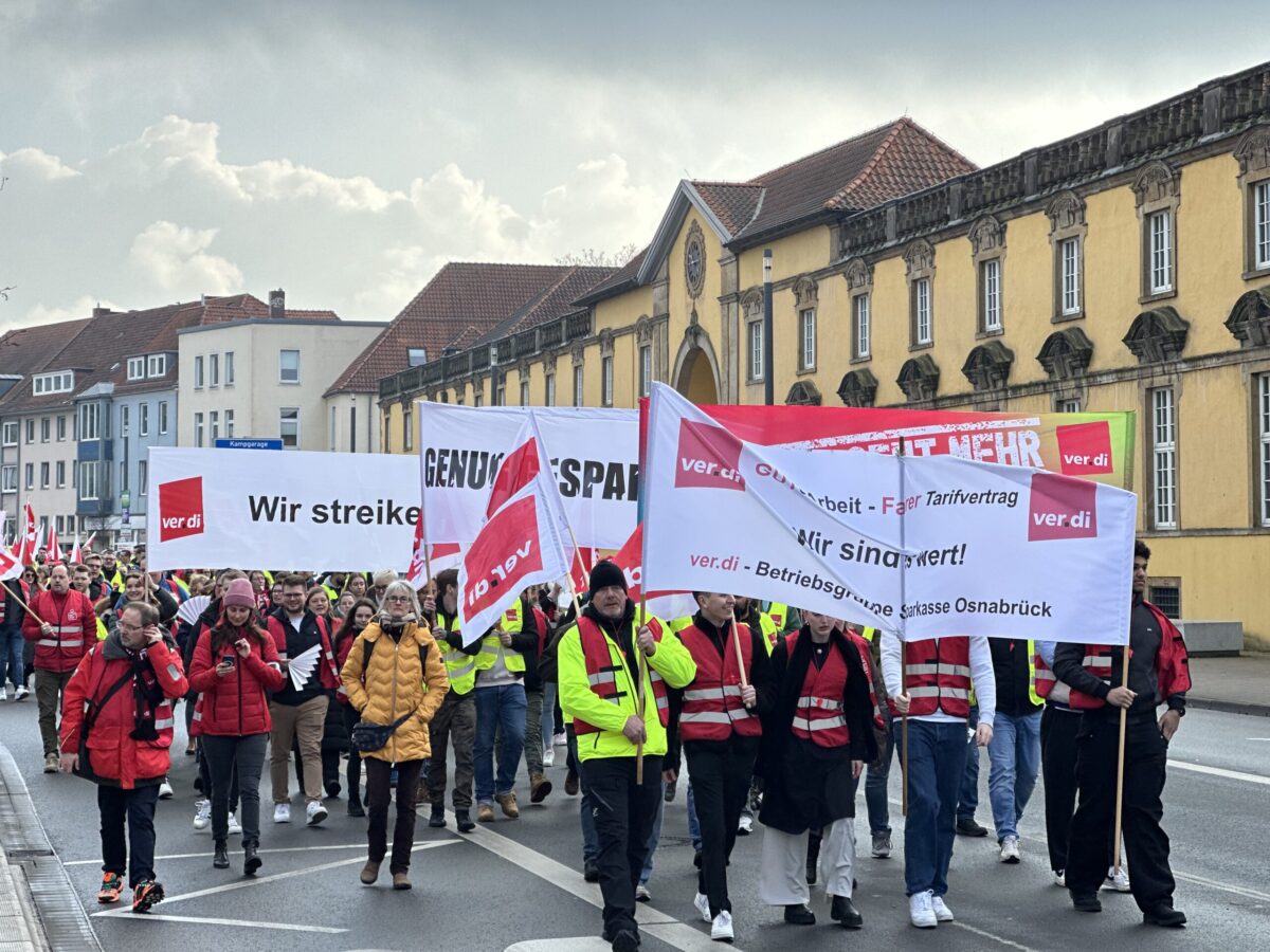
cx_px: 635
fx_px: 2825
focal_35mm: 77
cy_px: 476
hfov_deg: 25.3
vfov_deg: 19.1
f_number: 2.8
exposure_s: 1/299
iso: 32
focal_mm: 9
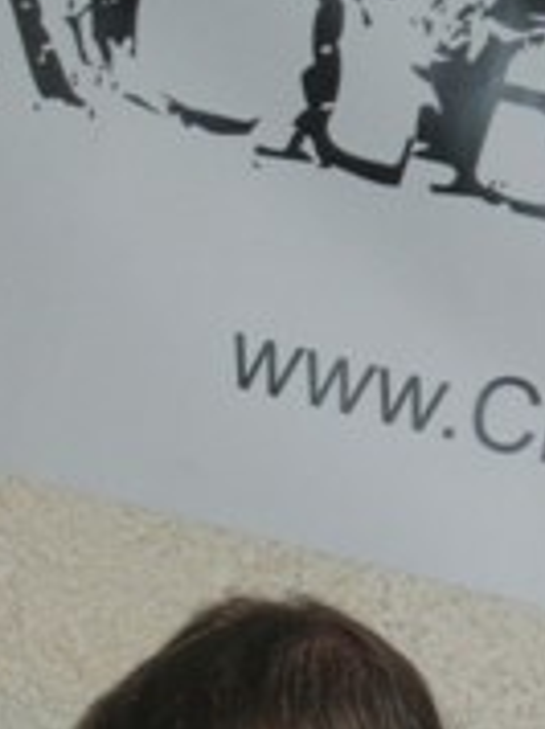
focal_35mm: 285
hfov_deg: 5.2
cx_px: 373
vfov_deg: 6.9
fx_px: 5997
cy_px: 835
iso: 145
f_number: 4.9
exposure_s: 1/60.1
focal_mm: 23.4
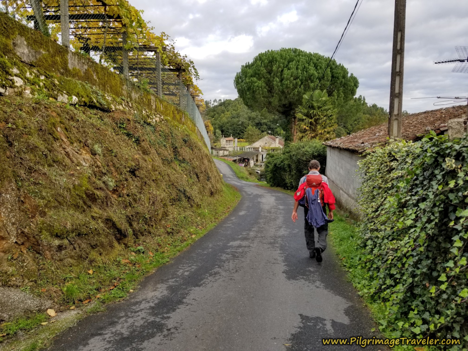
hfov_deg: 67.3
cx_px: 234
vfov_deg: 53.1
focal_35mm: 26
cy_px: 176
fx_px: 352
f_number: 1.7
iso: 50
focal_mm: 4.3
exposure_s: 1/646
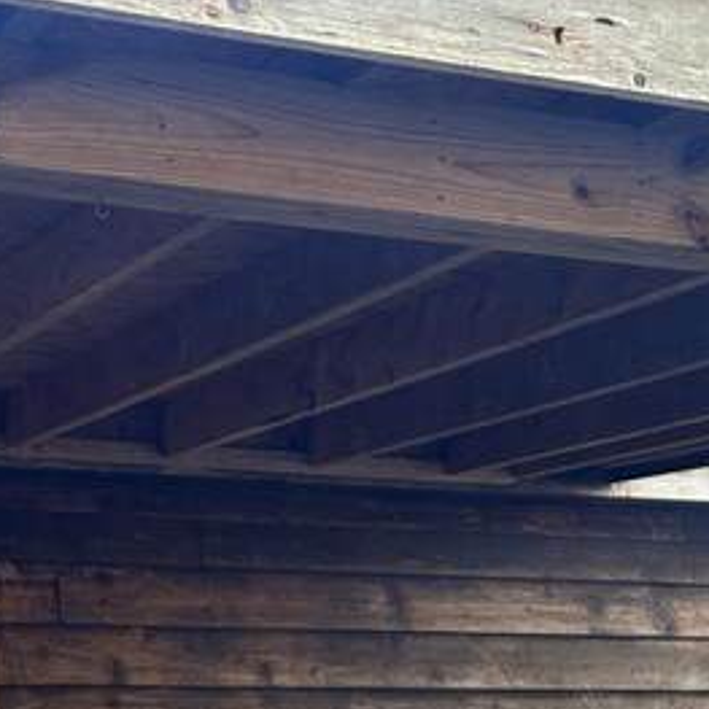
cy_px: 1030
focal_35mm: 84
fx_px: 1946
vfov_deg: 18.5
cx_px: 221
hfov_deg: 20.6
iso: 125
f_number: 1.5
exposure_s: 1/115
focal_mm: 5.7
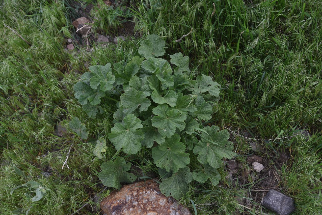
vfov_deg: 41.1
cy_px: 108
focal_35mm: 32
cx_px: 161
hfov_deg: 58.7
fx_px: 286
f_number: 7.1
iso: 320
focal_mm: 32
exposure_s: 1/125
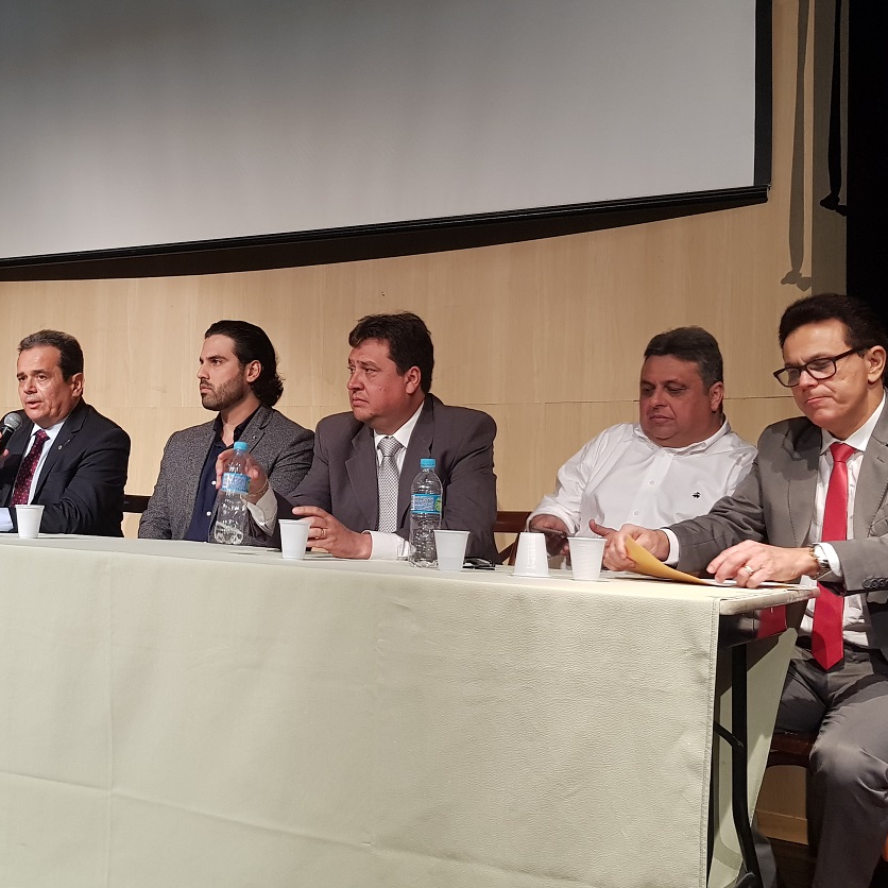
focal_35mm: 33
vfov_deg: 49.7
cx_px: 290
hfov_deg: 48.8
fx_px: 958
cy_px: 443
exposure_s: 1/60
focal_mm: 4.2
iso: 160
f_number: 1.7
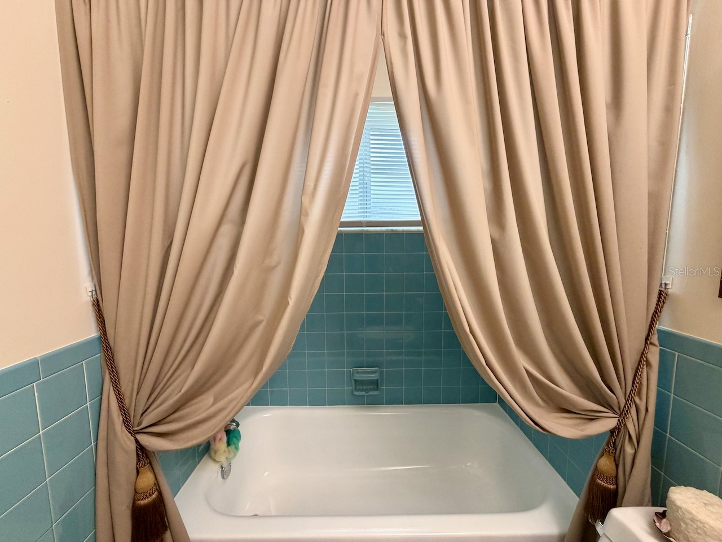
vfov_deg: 85.7
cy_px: 271
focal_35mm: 14
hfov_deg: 102.1
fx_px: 292
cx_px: 361
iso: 250
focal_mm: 2.22
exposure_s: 1/60
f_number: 2.2
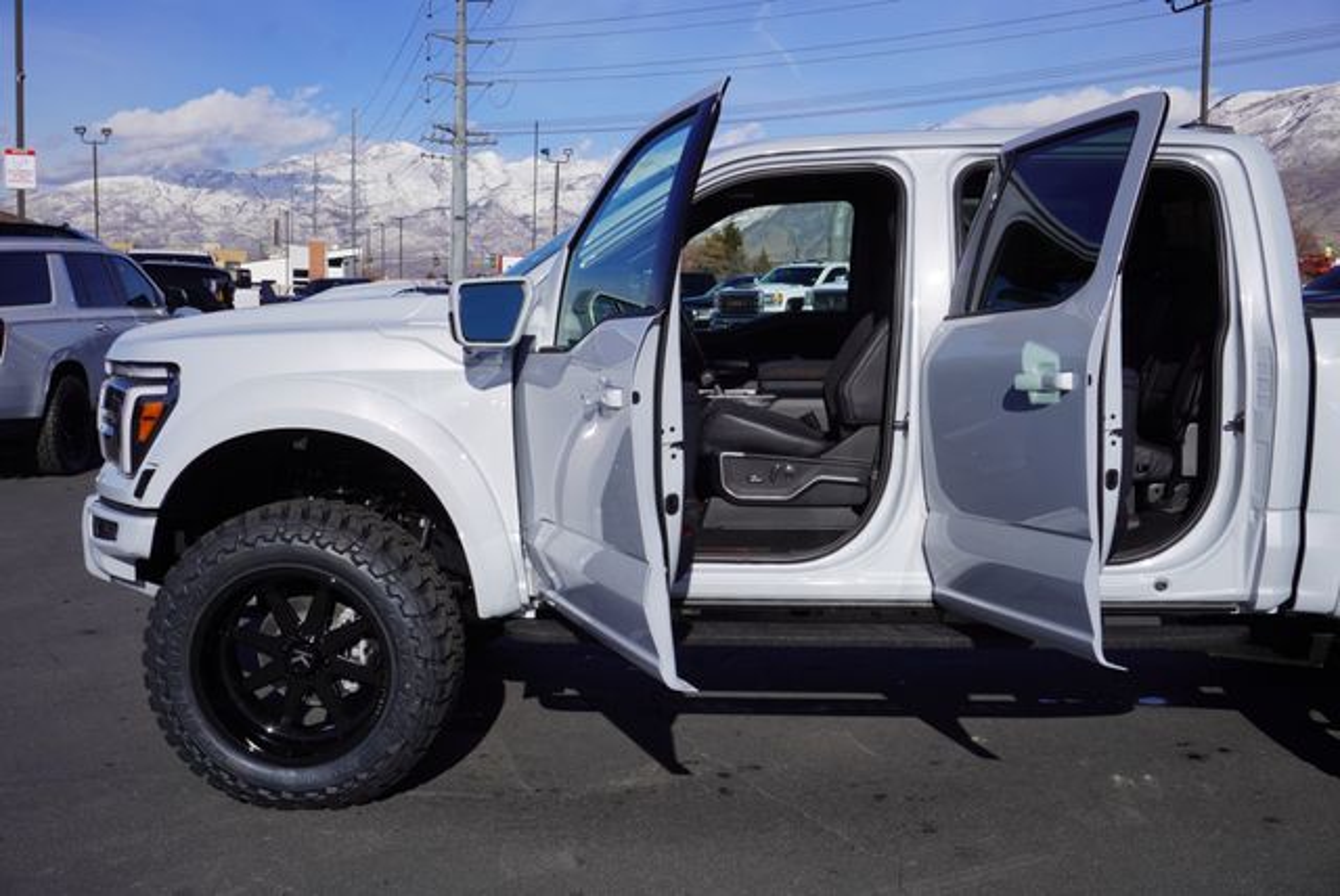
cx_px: 670
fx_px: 1453
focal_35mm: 39
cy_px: 448
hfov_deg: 49.5
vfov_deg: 34.3
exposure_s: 1/320
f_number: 11
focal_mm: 26
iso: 100
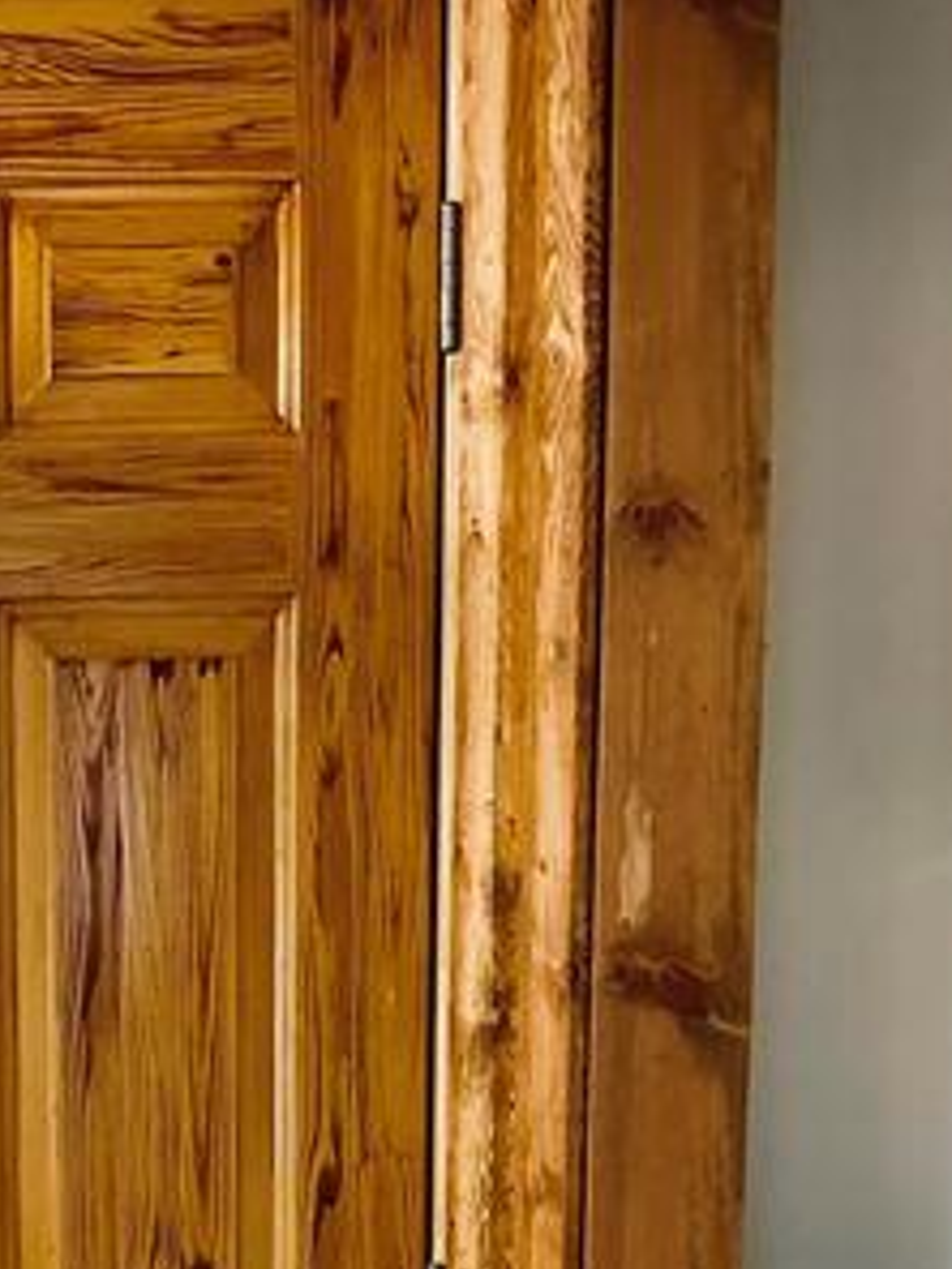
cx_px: -81
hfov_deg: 17.2
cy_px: 1501
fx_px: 3044
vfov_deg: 21.9
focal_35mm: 83
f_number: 1.78
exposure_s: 1/60
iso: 800
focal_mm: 6.86
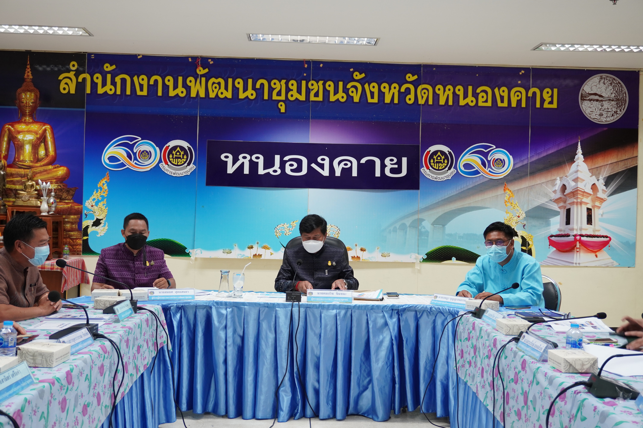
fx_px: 670
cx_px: 322
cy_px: 214
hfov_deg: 51.3
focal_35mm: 38
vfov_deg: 35.5
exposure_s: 1/30
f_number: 4.5
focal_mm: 25
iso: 400
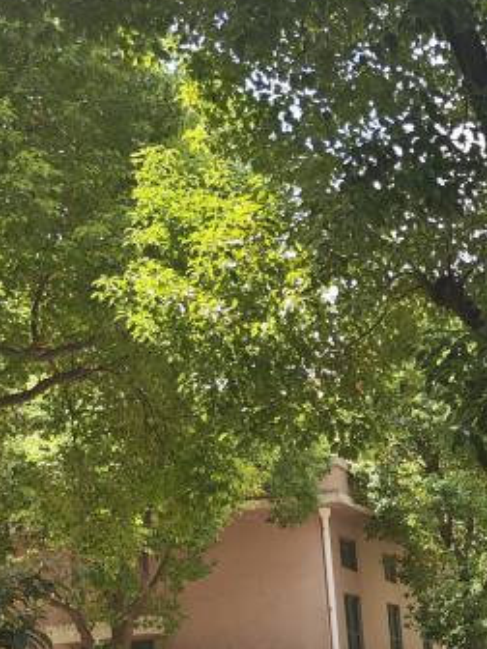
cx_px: 703
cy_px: 600
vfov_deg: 25.7
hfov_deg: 18.2
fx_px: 1369
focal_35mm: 73
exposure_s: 1/436
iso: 50
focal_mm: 8.72
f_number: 2
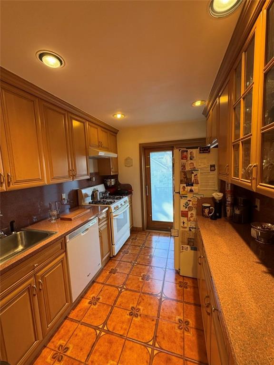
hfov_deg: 85.7
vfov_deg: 102.1
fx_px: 148
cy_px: 182
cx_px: 137
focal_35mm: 14
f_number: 2.2
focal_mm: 2.22
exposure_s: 1/60
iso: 200
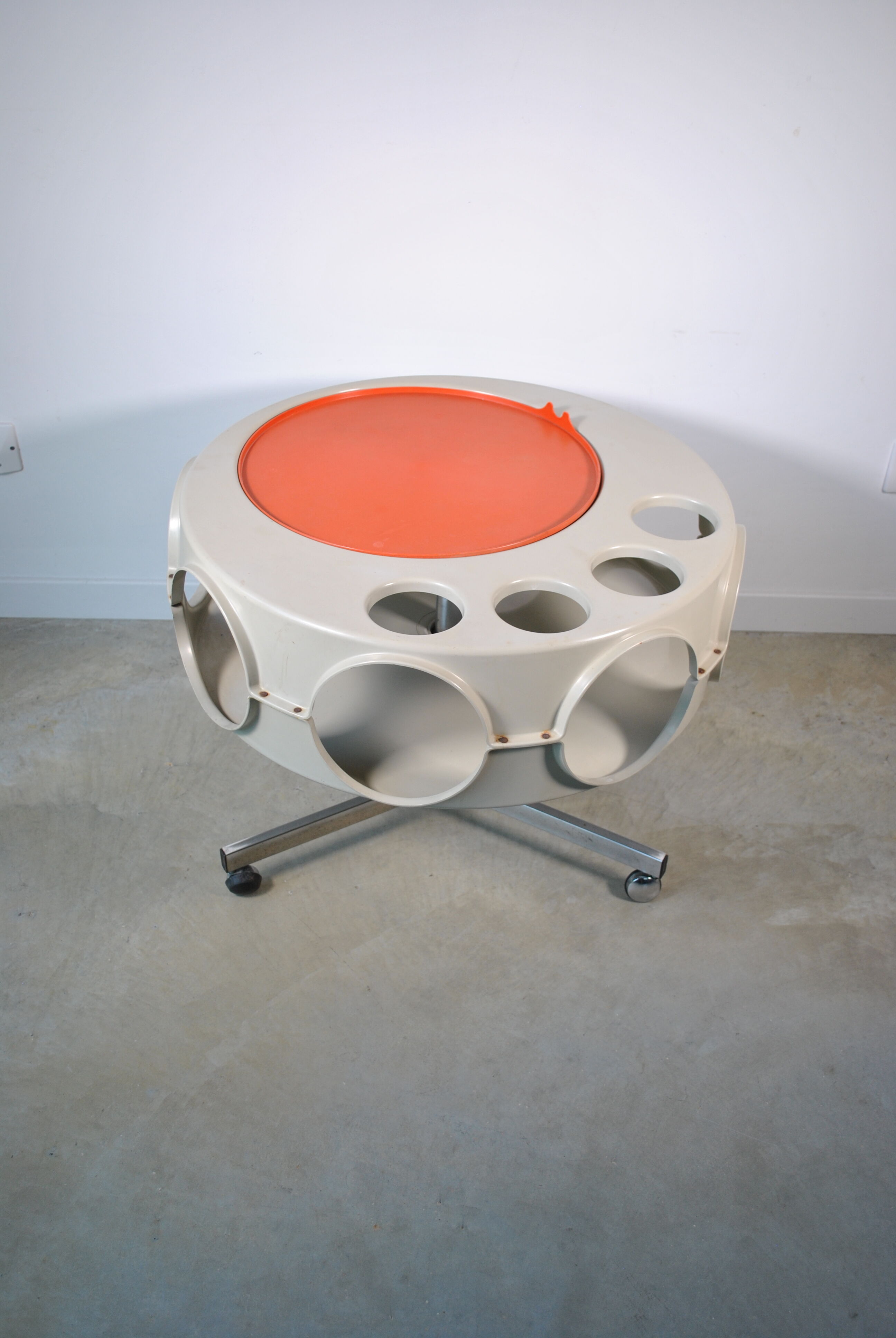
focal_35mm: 36
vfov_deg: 53.1
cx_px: 448
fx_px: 1340
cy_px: 669
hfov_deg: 37.0
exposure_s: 1/80
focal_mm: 24
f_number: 4
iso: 200
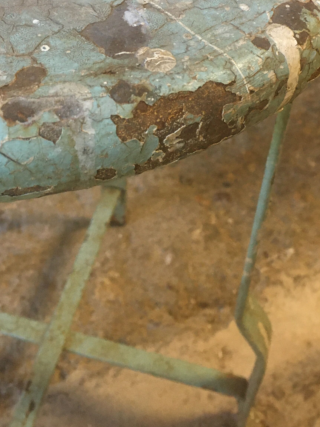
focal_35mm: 51
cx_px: 156
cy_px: 73
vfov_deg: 36.0
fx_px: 629
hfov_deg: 28.6
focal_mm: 4.15
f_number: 2.2
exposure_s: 1/33
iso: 200
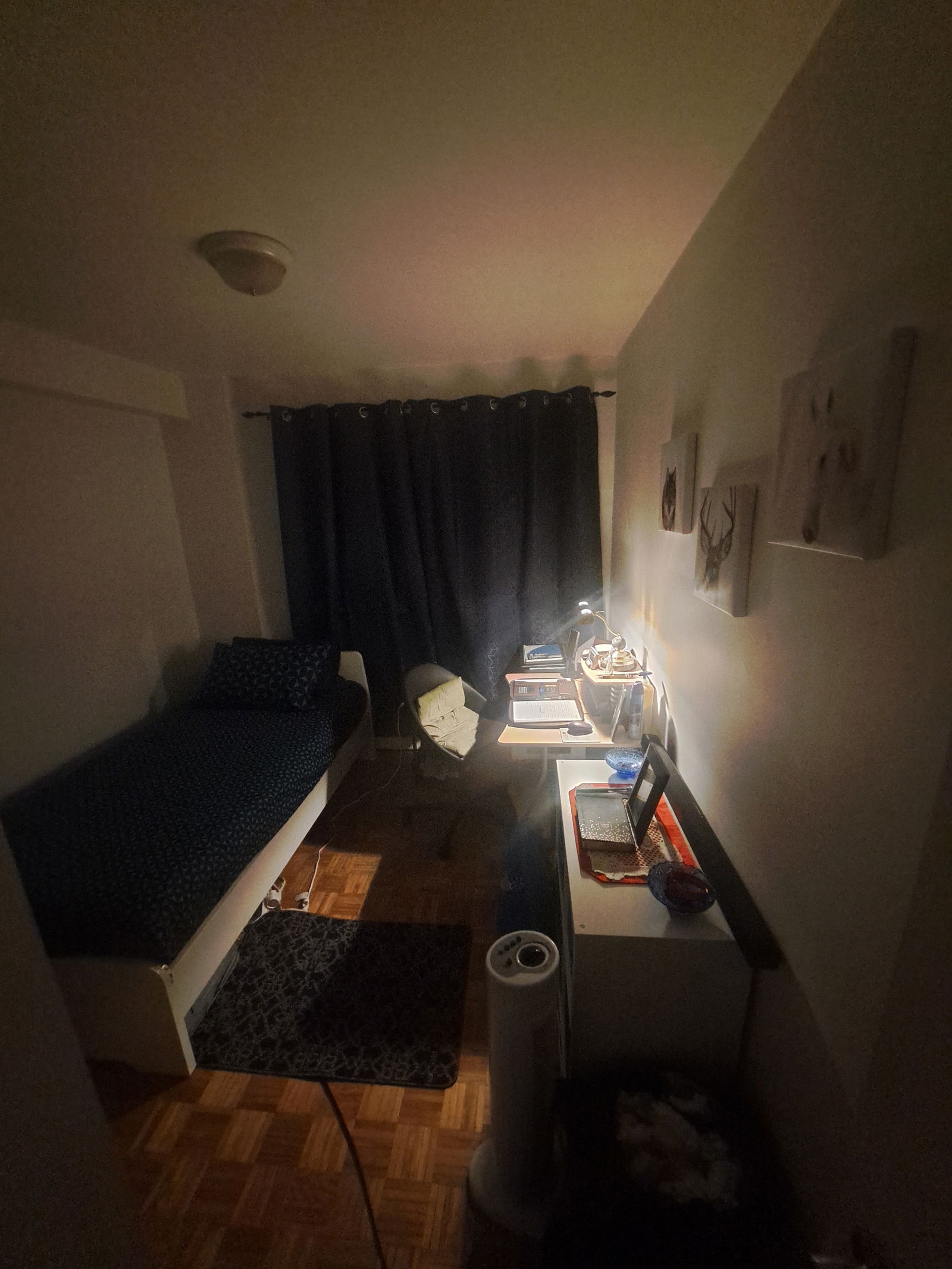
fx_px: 477
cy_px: 634
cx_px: 476
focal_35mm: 13
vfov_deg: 106.2
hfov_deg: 89.9
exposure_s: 1/20
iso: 640
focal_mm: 1.74
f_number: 2.2
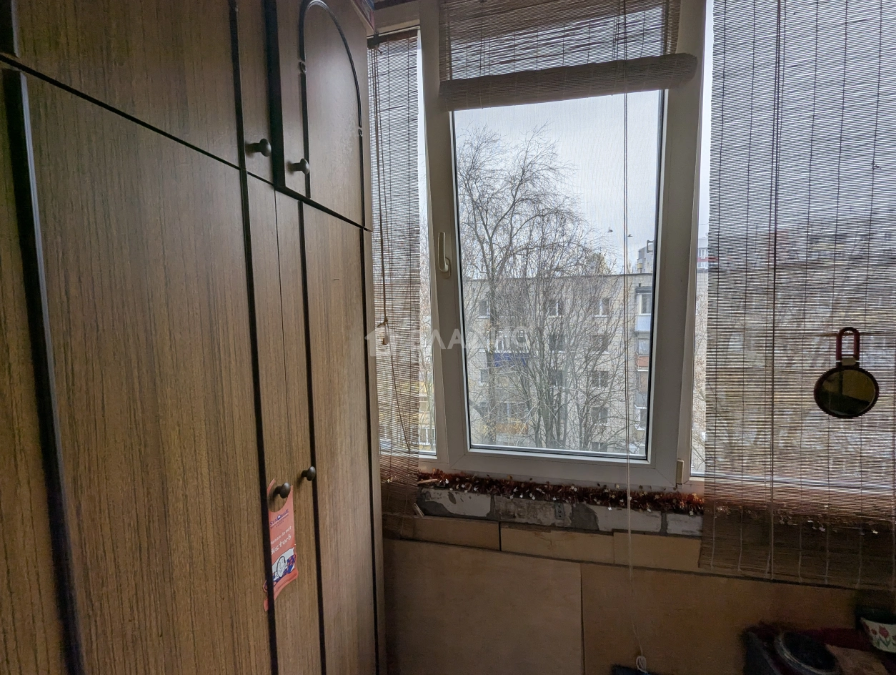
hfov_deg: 106.1
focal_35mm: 13
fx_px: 337
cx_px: 448
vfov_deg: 90.1
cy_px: 338
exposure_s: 1/113
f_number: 2.2
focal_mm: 1.95
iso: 35
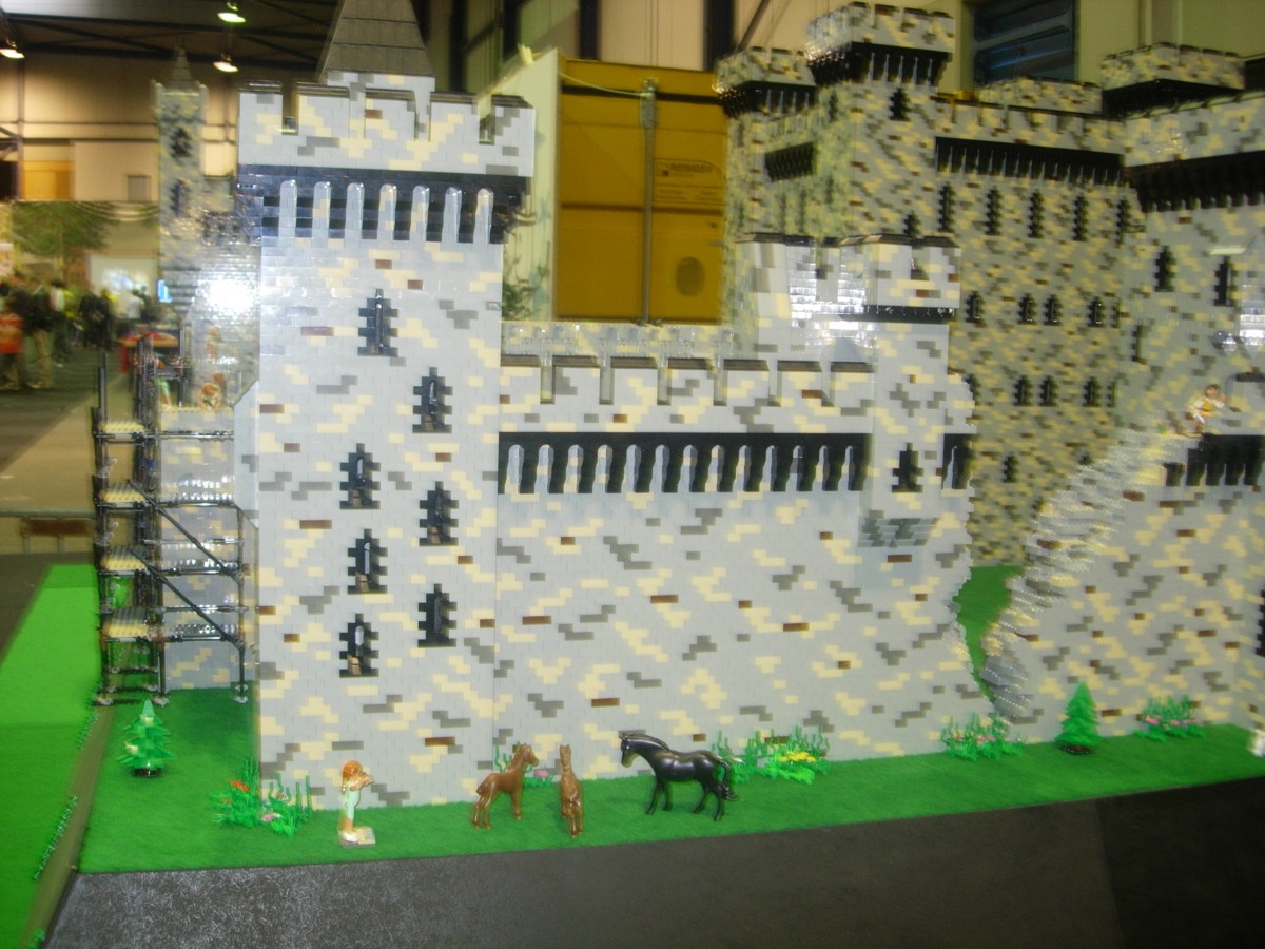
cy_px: 474
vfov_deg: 37.7
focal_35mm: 38
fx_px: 1389
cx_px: 632
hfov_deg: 49.0
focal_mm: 7.8
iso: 79
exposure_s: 1/5.9
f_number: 2.8
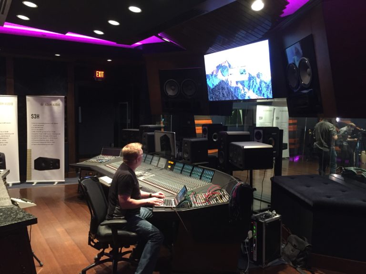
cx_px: 183
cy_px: 137
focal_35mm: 29
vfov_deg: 48.2
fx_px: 307
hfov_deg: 61.7
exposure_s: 1/17
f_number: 2.2
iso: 250
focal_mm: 4.15
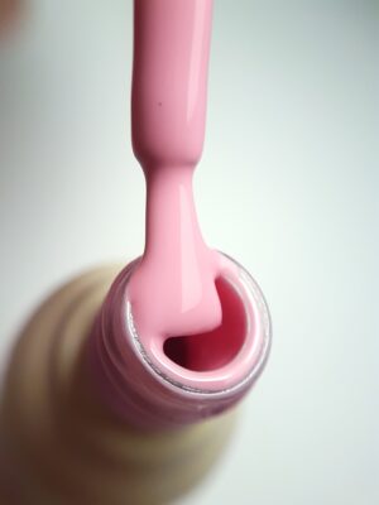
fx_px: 380
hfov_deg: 53.1
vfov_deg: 67.3
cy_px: 252
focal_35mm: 26
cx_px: 190
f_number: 1.7
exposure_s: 1/1000
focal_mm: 4.2
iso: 160
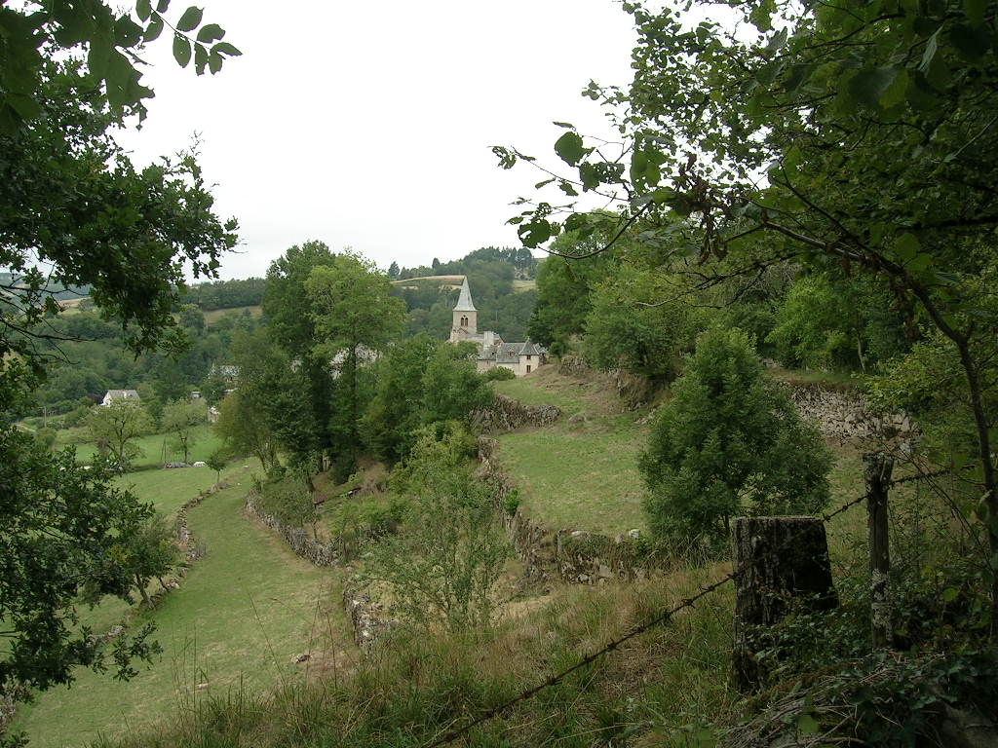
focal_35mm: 35
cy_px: 374
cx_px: 499
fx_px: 1009
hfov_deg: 52.6
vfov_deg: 40.7
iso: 50
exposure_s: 1/149
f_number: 4.8
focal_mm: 5.4
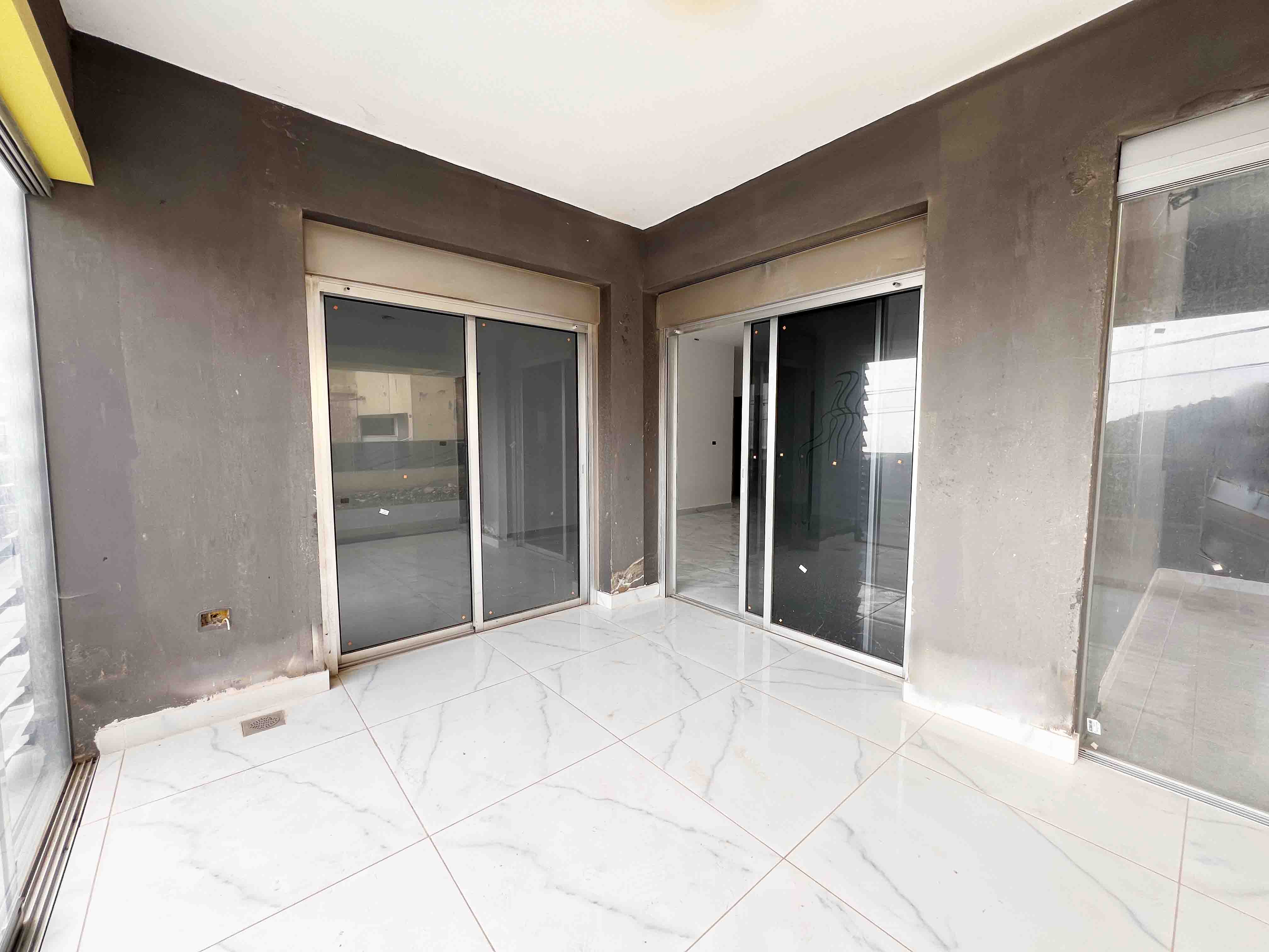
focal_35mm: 13
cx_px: 634
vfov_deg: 89.9
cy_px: 476
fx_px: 477
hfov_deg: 106.2
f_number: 1.8
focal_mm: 1.57
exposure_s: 1/128
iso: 32
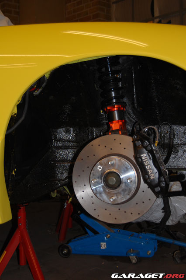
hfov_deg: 25.7
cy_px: 140
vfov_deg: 37.9
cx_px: 93
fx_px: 407
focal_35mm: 52
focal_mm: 35
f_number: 4.8
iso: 400
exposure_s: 1/60
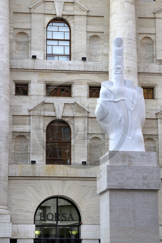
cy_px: 122
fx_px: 709
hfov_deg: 13.0
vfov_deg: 19.5
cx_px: 81
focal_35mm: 105
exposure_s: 1/125
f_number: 8
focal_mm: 105
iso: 800
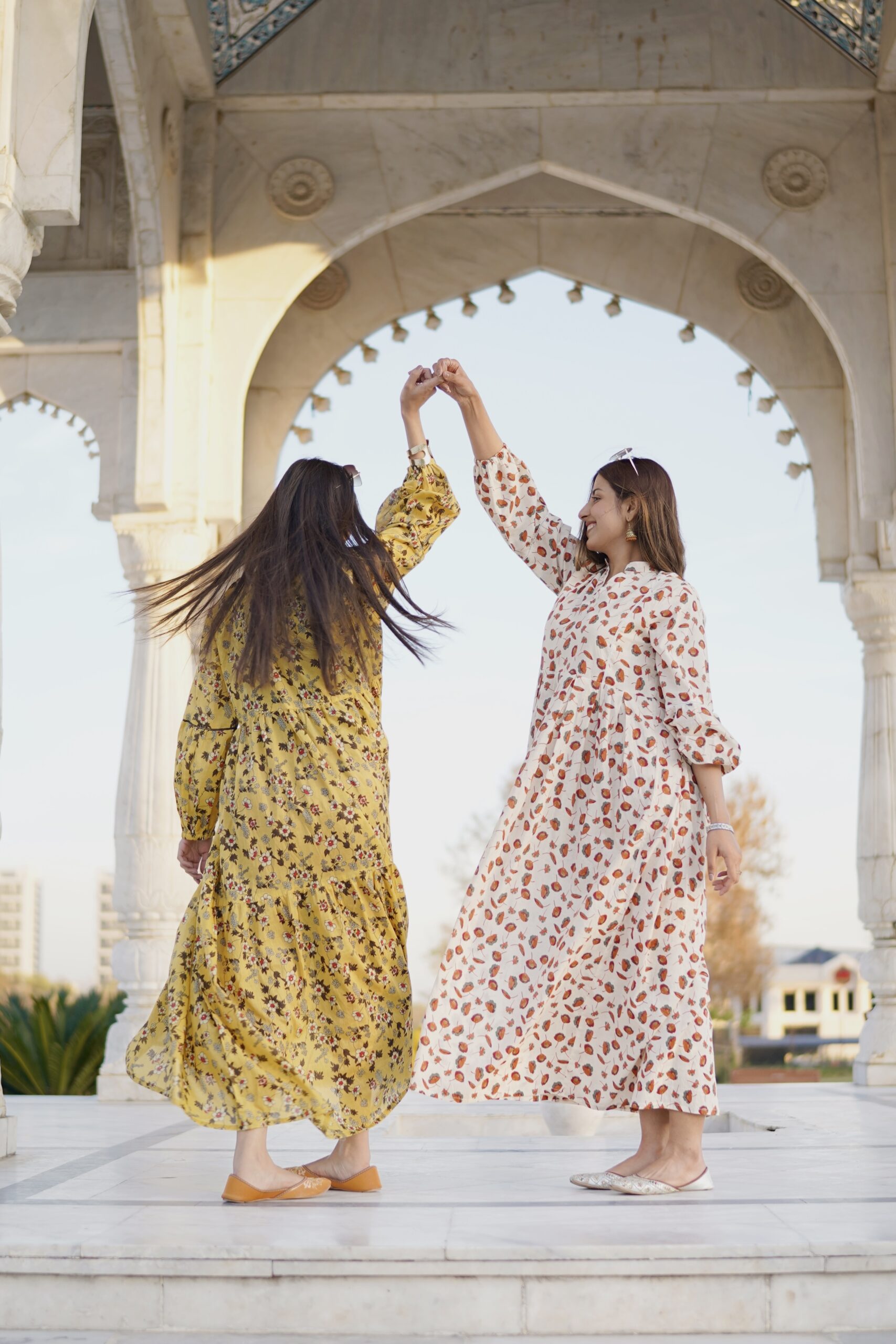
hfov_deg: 26.0
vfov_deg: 38.2
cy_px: 672
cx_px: 448
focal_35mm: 52
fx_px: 1941
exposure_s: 1/640
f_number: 1.4
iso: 100
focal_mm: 35
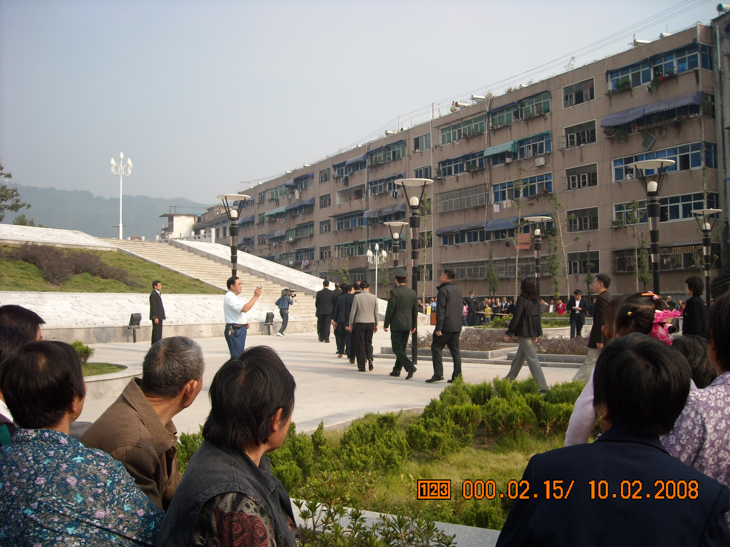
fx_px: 738
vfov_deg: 40.7
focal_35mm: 35
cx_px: 365
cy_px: 274
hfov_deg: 52.6
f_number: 5.6
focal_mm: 5.7
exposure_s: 1/218
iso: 64
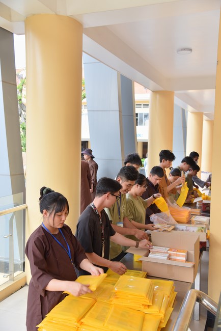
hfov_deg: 35.1
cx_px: 110
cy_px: 166
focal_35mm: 38
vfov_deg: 50.7
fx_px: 350
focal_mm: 38
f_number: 5
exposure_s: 1/125
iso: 200
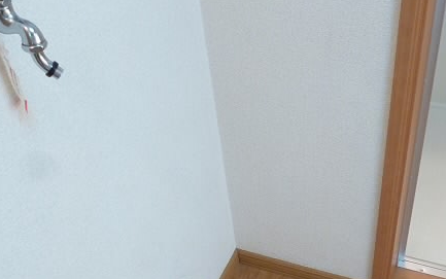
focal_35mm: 48
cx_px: 248
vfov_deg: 26.5
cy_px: 216
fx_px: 584
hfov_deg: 41.8
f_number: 3.1
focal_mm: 5
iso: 400
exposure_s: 1/25
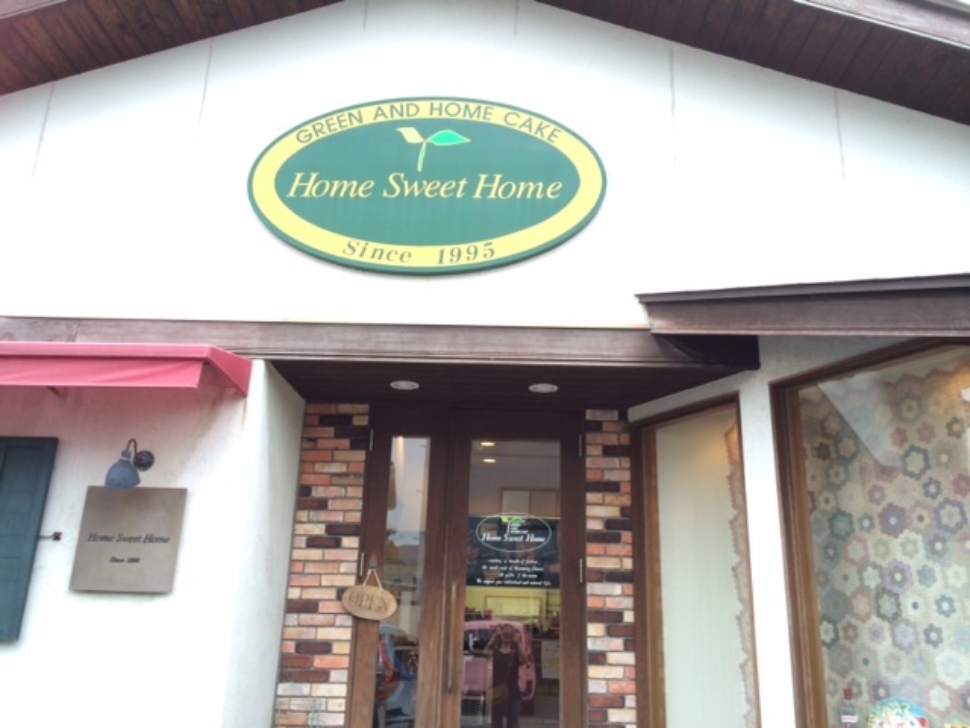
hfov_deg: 60.0
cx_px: 485
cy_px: 364
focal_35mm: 30
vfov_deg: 46.8
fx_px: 841
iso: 64
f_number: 2.2
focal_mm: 4.12
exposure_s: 1/120
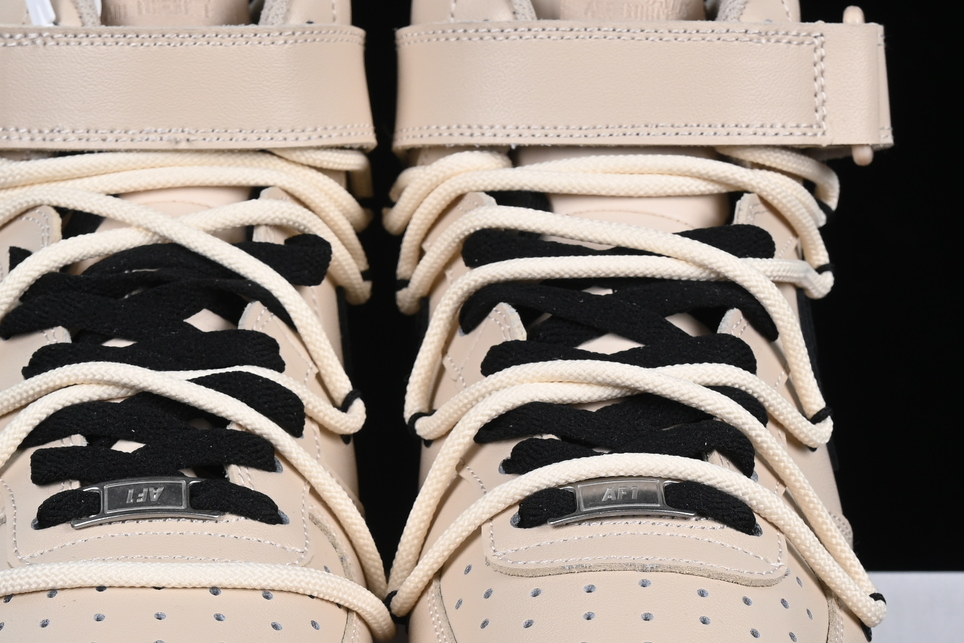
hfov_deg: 13.4
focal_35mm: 153
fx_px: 4097
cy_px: 615
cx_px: 367
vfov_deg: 8.9
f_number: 8
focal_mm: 50
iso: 160
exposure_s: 1/80
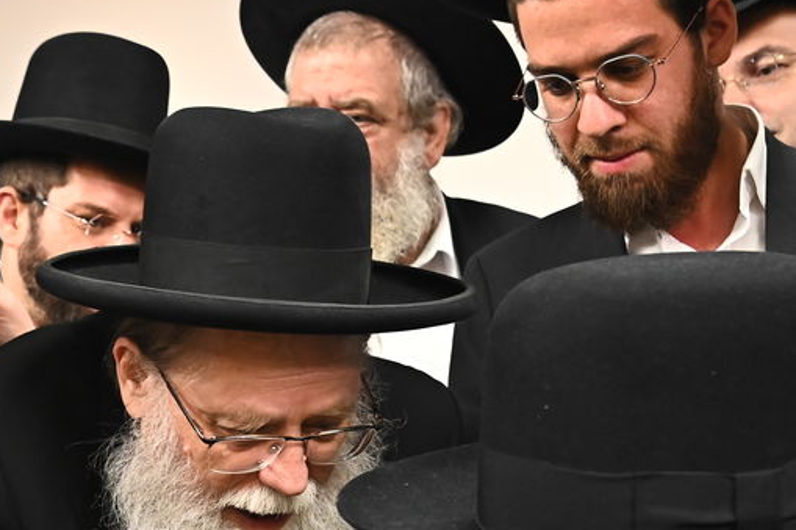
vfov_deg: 19.6
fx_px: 1459
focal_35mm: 66
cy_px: 608
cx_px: 202
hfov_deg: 30.0
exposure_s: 1/200
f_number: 4.5
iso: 3200
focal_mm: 24
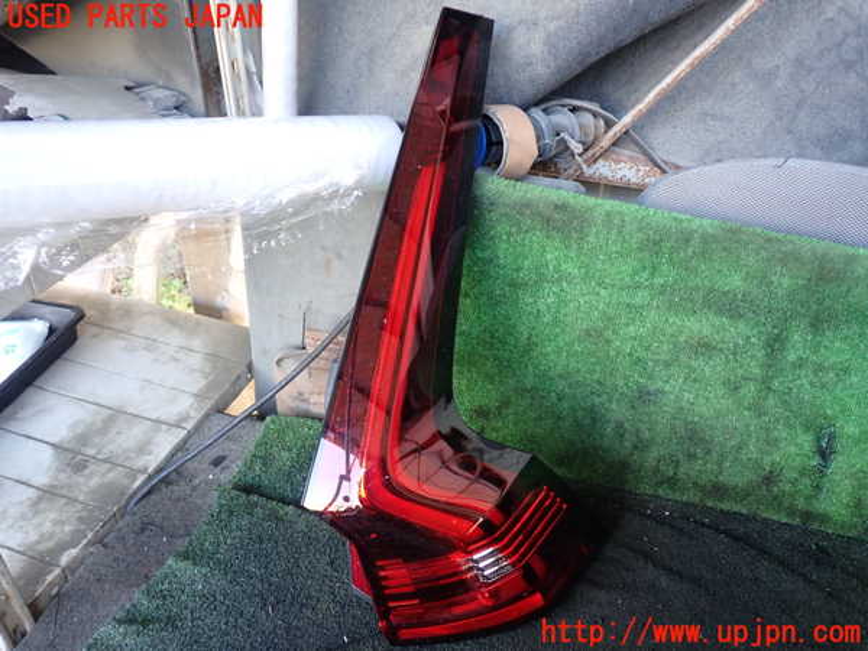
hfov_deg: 60.0
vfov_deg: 46.8
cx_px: 434
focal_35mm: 30
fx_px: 752
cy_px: 326
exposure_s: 1/40
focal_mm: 5.4
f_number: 2.3
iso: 200
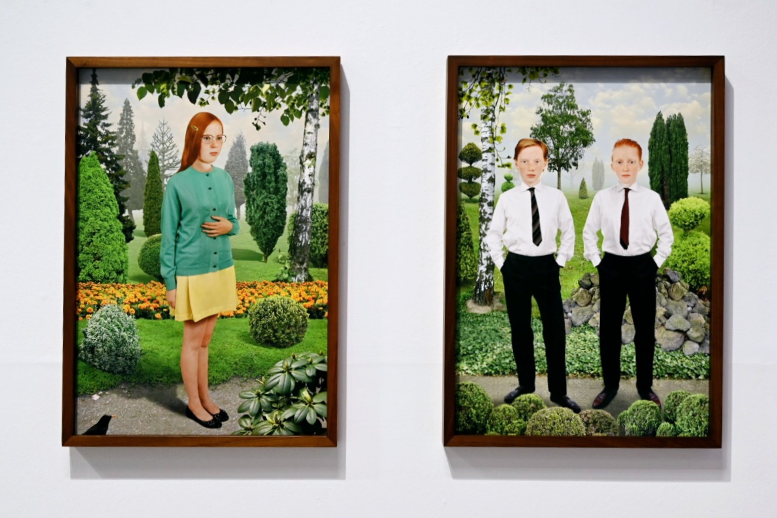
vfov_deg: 34.2
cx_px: 388
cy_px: 259
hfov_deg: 49.6
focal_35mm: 39
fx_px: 842
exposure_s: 1/100
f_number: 5
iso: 800
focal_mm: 39
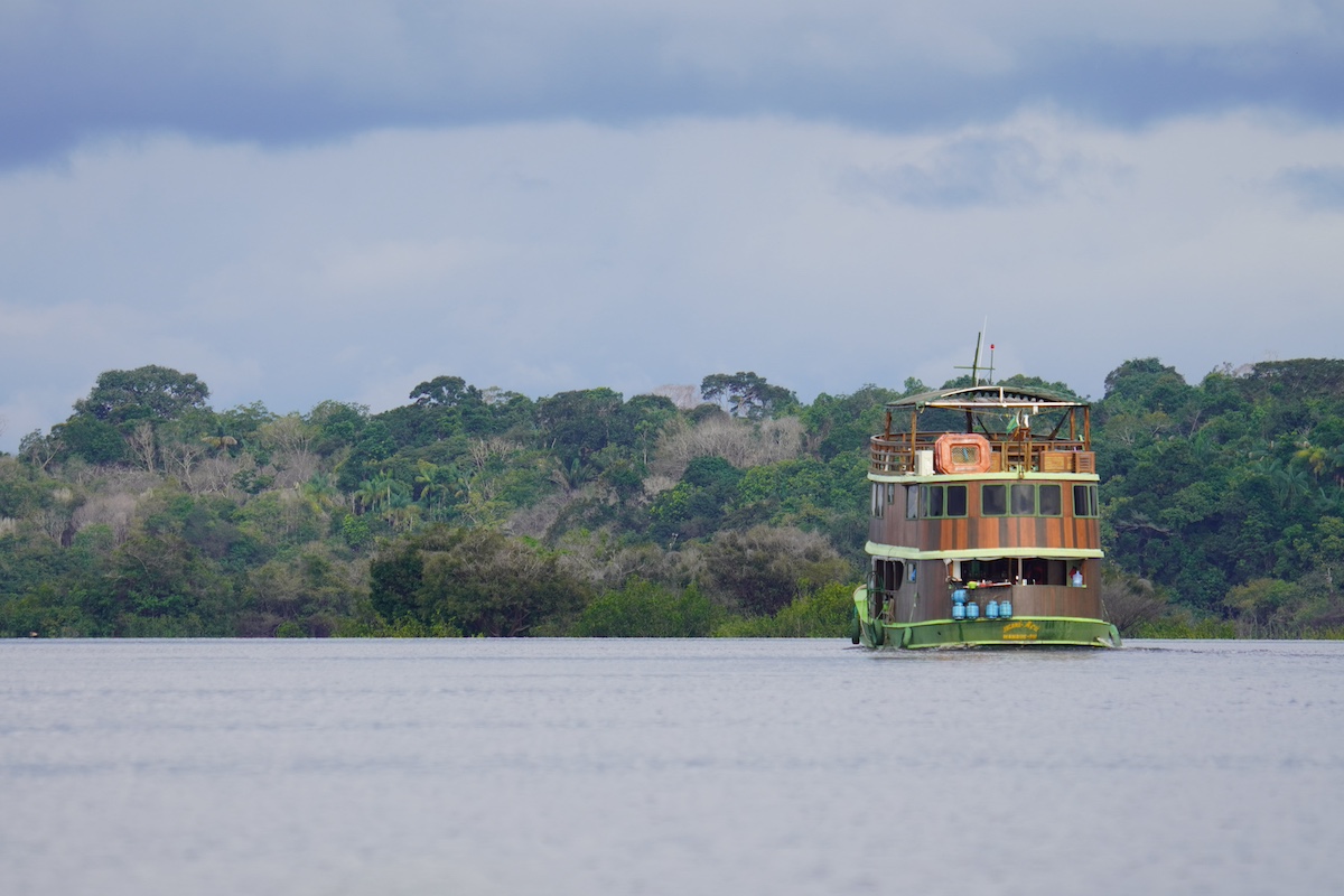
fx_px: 17247
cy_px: 448
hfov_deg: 4.5
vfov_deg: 3.0
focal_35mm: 462
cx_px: 672
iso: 200
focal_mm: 308
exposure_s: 1/500
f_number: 5.6
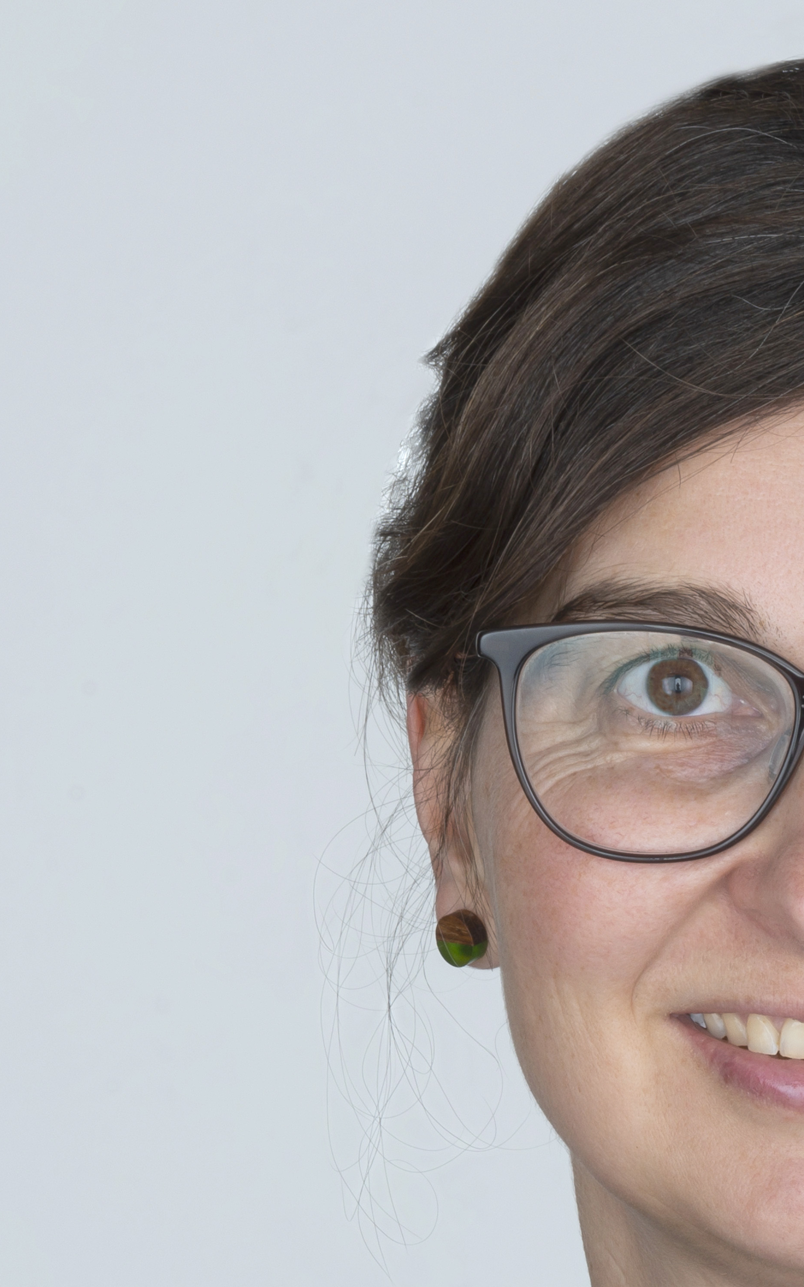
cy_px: 987
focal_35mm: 302
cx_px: 433
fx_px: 10591
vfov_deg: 6.9
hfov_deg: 4.3
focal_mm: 120
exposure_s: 1/200
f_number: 16
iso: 100
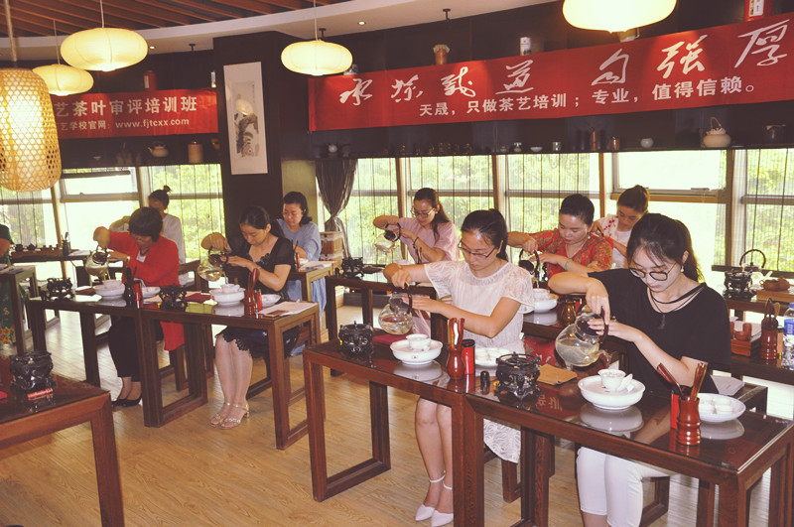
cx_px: 397
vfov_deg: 41.6
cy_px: 264
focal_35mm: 32
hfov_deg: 59.6
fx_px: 694
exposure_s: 1/60
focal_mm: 21
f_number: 3.8
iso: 800
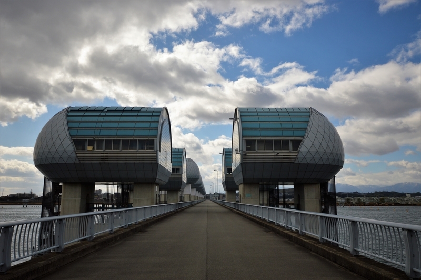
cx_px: 210
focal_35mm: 30
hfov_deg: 62.0
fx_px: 351
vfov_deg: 43.5
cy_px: 140
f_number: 5.6
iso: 250
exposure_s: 1/125
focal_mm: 20
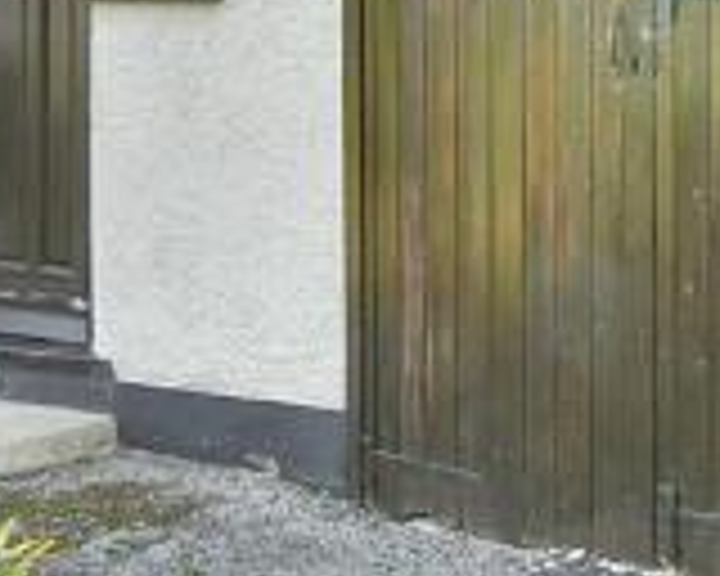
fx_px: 1918
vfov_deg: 16.8
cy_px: 29
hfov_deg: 20.8
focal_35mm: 90
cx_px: 657
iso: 160
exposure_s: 1/40
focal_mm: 10
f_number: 8
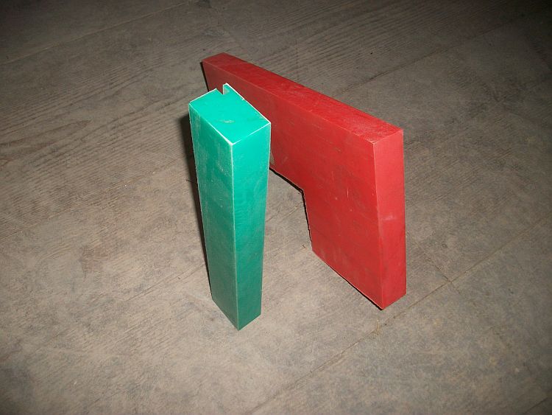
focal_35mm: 31
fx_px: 494
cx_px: 276
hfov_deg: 58.3
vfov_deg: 45.5
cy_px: 208
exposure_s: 1/40
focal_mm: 5.7
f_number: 2.9
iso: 125
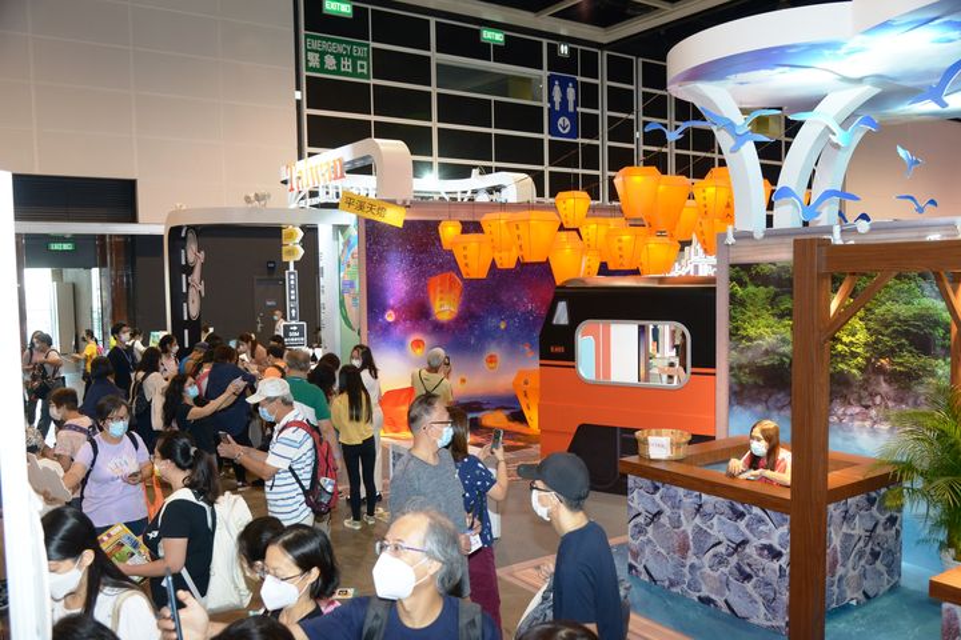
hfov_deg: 60.3
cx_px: 480
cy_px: 320
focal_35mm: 31
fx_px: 827
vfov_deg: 42.3
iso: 1000
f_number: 5
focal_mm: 31
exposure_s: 1/80
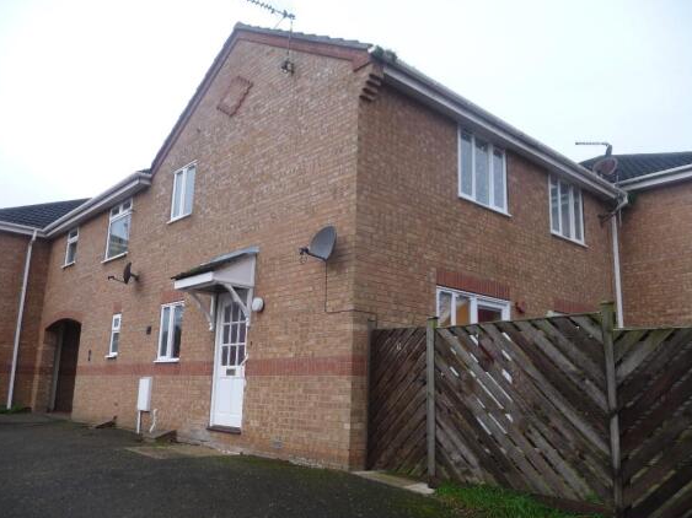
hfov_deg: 61.7
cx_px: 352
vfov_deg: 48.2
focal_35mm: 29
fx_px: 580
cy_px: 266
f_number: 3.3
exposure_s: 1/80
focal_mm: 4.7
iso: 100
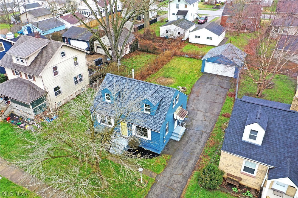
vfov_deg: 46.4
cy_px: 99
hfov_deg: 65.5
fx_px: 232
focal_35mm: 28
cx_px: 149
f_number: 3.5
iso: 100
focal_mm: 10.26
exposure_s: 1/80
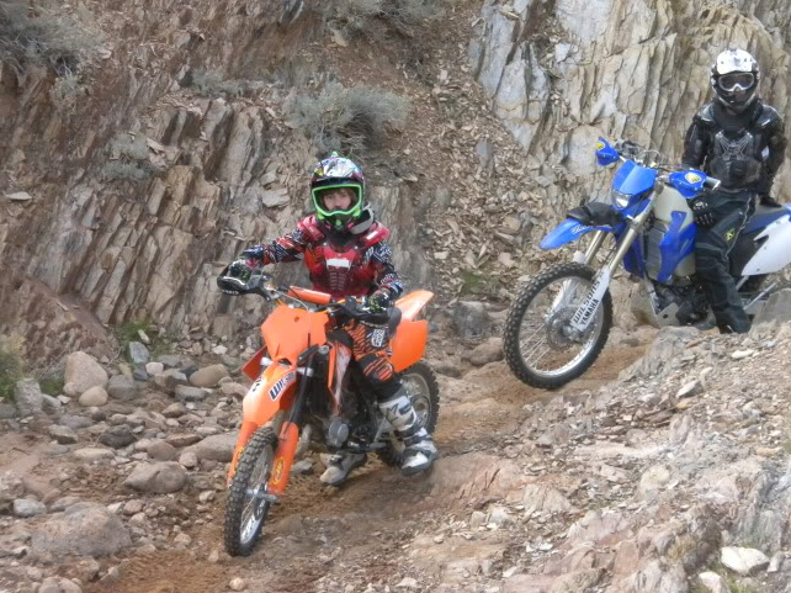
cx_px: 461
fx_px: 2421
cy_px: 279
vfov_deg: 14.0
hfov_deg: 18.5
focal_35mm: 106
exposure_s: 1/370
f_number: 5.1
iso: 400
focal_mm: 15
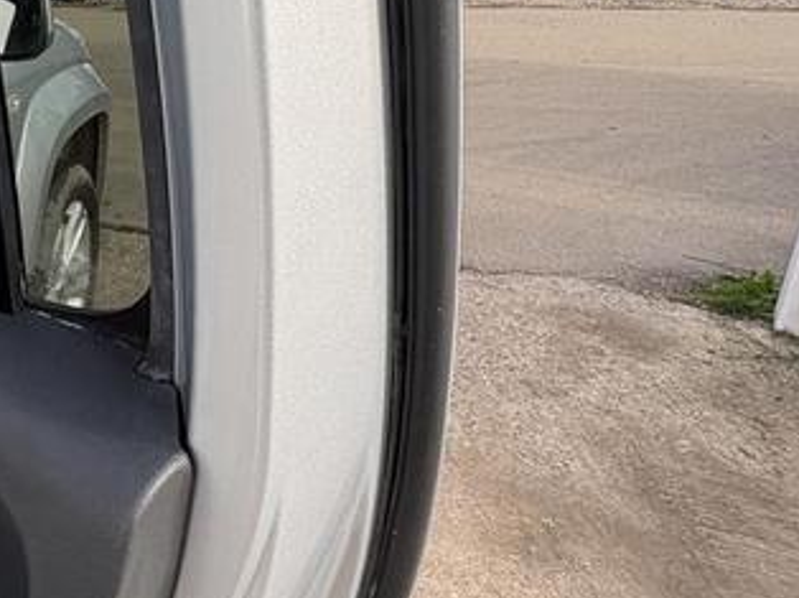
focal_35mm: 40
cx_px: -10
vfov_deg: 35.3
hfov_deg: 40.6
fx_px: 923
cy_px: 168
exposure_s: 1/377
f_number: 2.2
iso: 64
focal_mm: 2.22
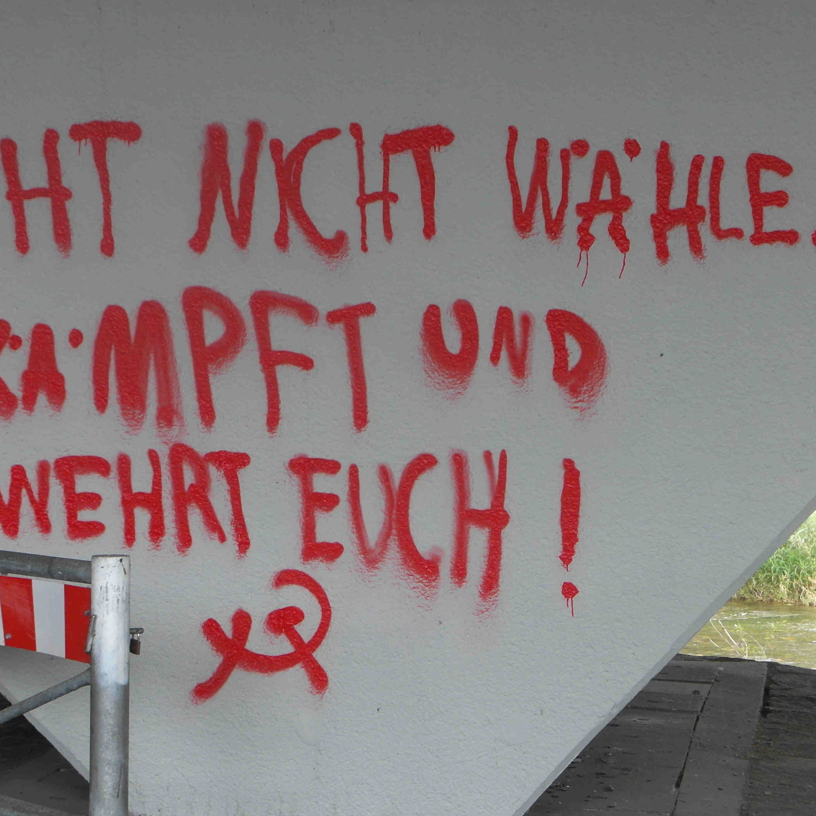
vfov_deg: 12.8
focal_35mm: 136
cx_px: 293
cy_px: 380
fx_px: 3627
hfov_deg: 12.8
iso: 100
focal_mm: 16.5
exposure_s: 1/60
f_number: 3.9
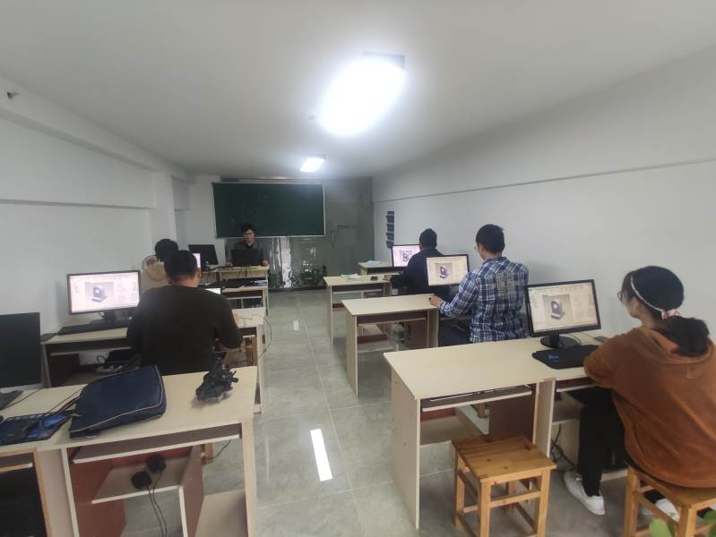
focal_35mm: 15
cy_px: 268
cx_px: 358
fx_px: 310
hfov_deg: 98.1
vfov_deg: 81.8
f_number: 2.2
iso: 615
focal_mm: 2.25
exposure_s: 1/50
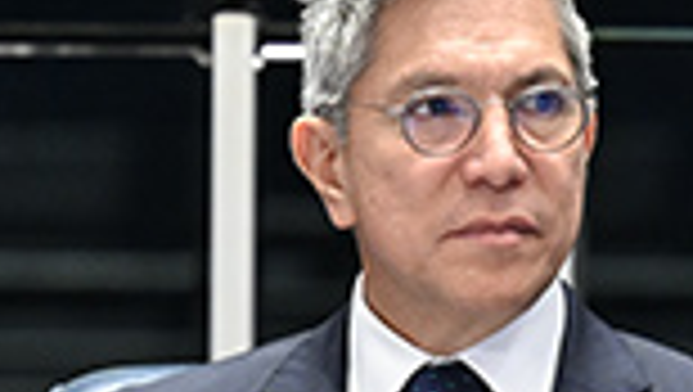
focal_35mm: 641
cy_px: 658
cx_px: 387
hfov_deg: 3.4
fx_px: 11791
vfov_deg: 1.9
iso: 1600
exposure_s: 1/100
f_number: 2.8
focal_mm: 110
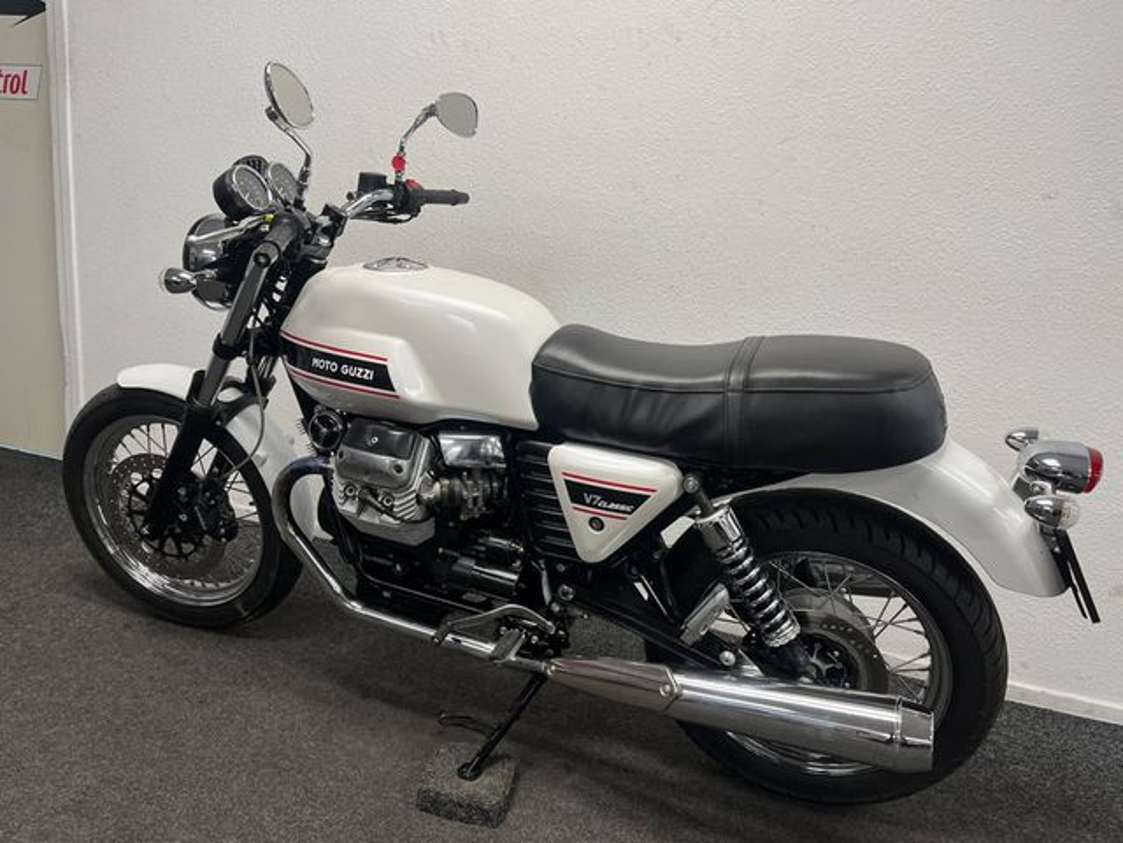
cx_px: 562
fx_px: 843
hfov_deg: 67.3
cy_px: 422
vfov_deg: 53.1
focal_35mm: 26
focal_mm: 5.1
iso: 125
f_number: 1.6
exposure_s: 1/100
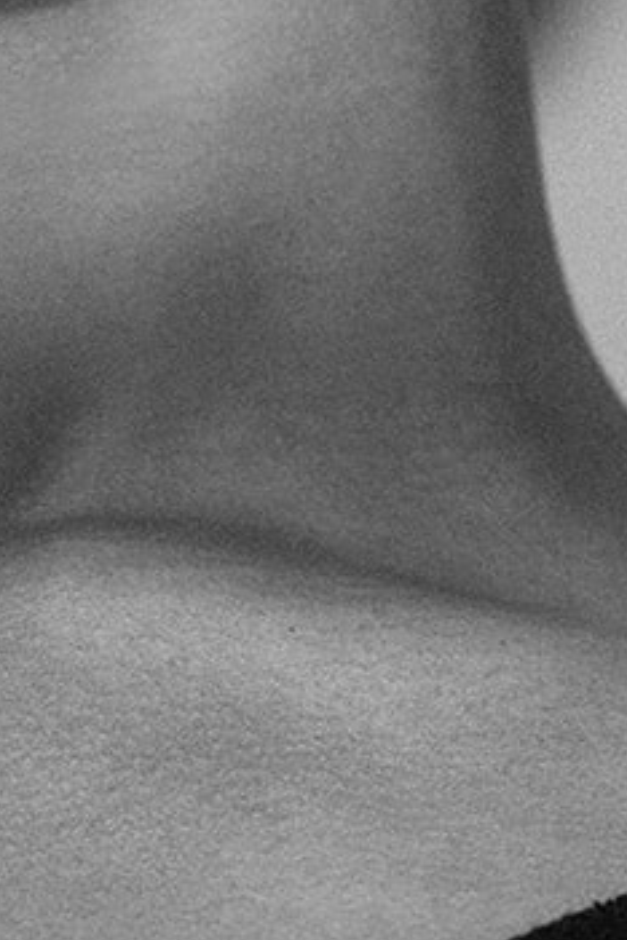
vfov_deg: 4.3
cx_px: 107
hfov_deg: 2.9
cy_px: -238
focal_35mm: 479
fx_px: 12513
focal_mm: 105
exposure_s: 1/500
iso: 250
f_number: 5
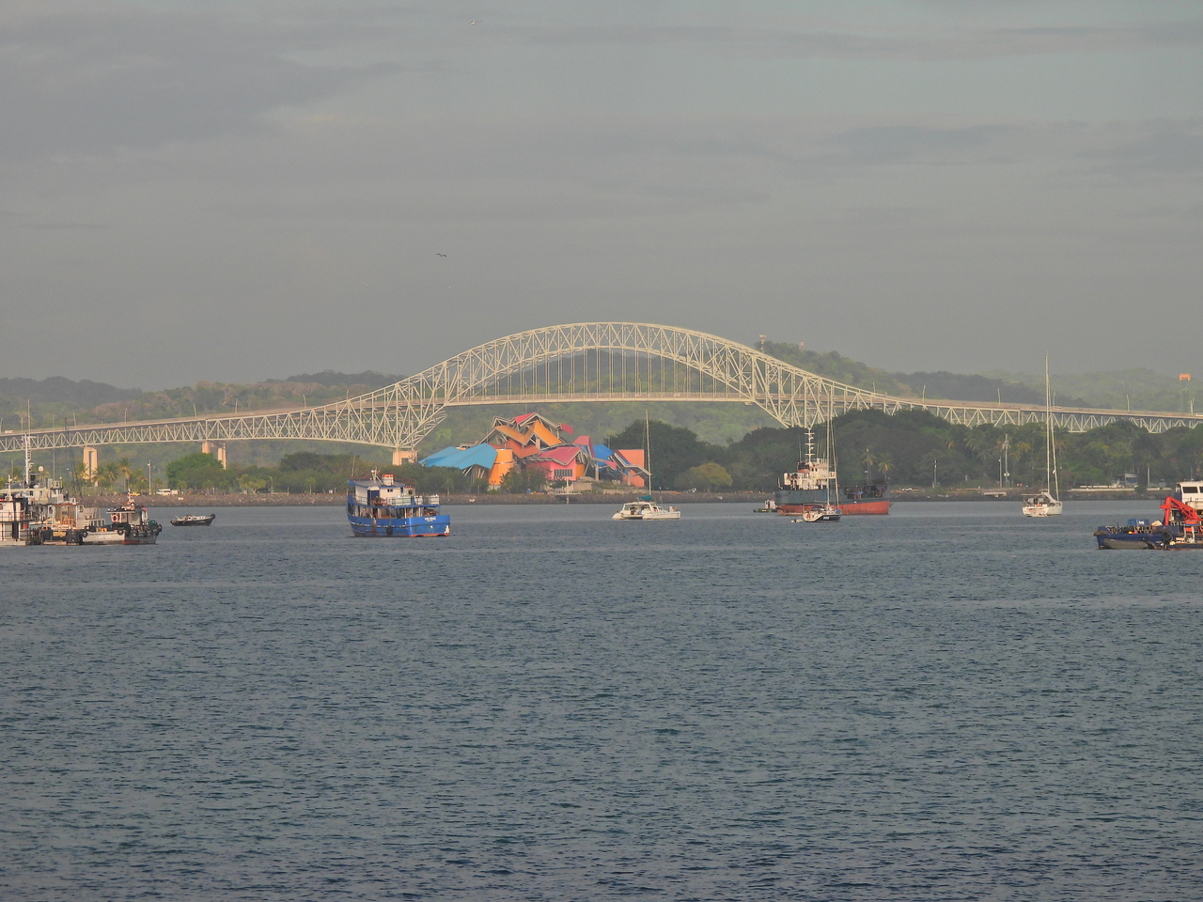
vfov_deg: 6.2
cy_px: 451
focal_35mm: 240
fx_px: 8341
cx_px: 602
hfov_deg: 8.2
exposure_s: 1/250
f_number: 4.5
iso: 100
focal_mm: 42.8
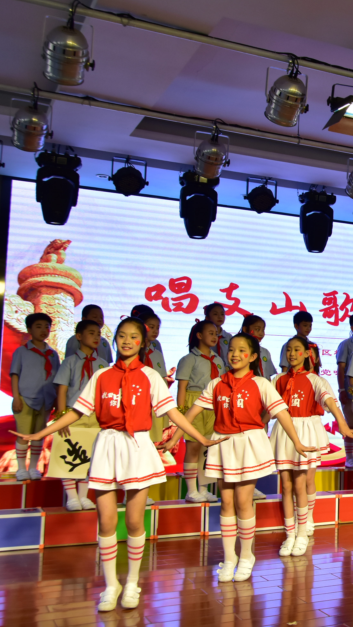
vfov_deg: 42.9
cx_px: 467
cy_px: 314
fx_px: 799
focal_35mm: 48
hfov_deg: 22.2
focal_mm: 20
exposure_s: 1/250
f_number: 5.6
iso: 640
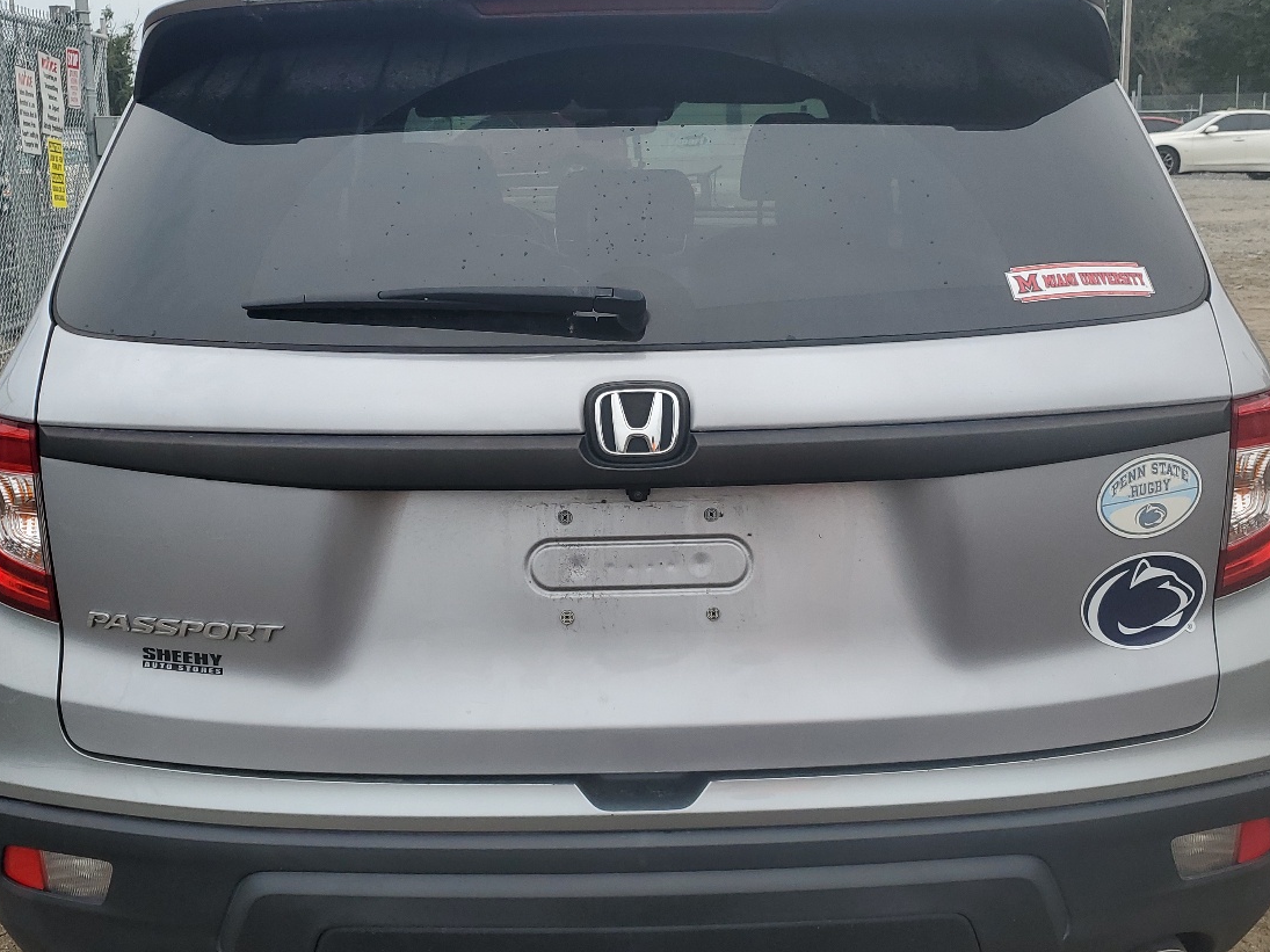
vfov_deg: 37.7
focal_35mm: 38
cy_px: 516
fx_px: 1394
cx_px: 634
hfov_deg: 49.0
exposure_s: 1/667
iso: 50
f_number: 1.5
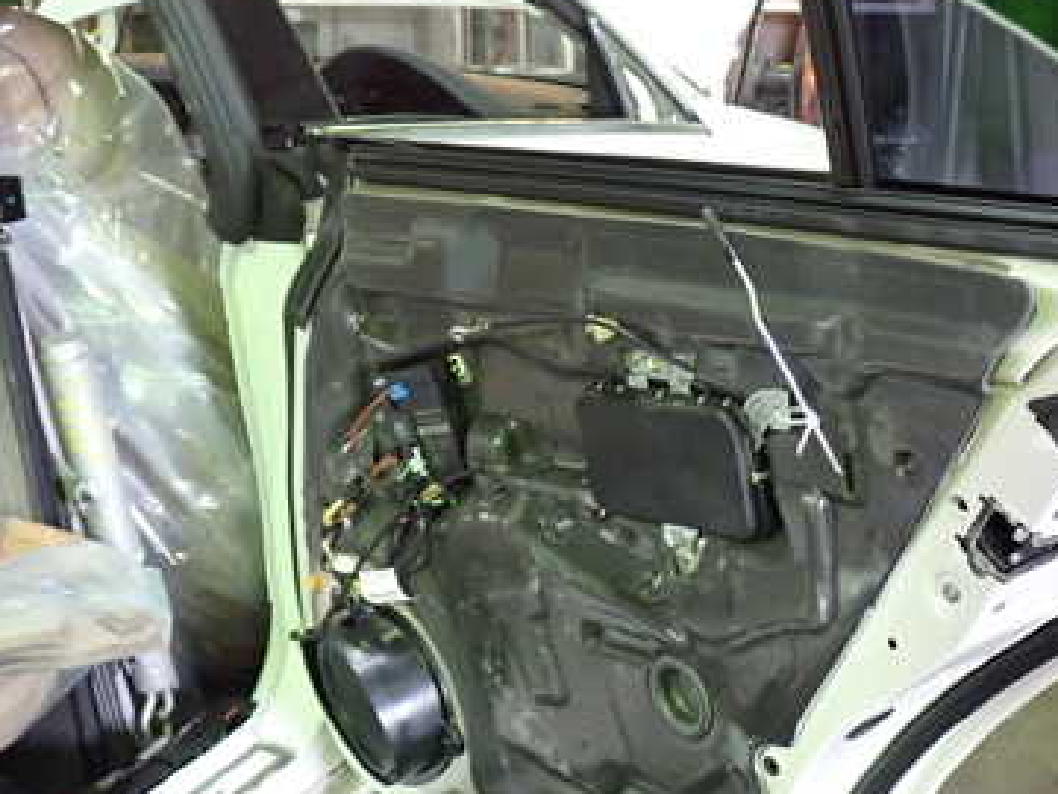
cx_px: 641
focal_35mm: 50
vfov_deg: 29.1
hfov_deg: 38.0
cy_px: 432
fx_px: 1528
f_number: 2.3
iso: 400
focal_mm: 5.4
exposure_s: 1/30
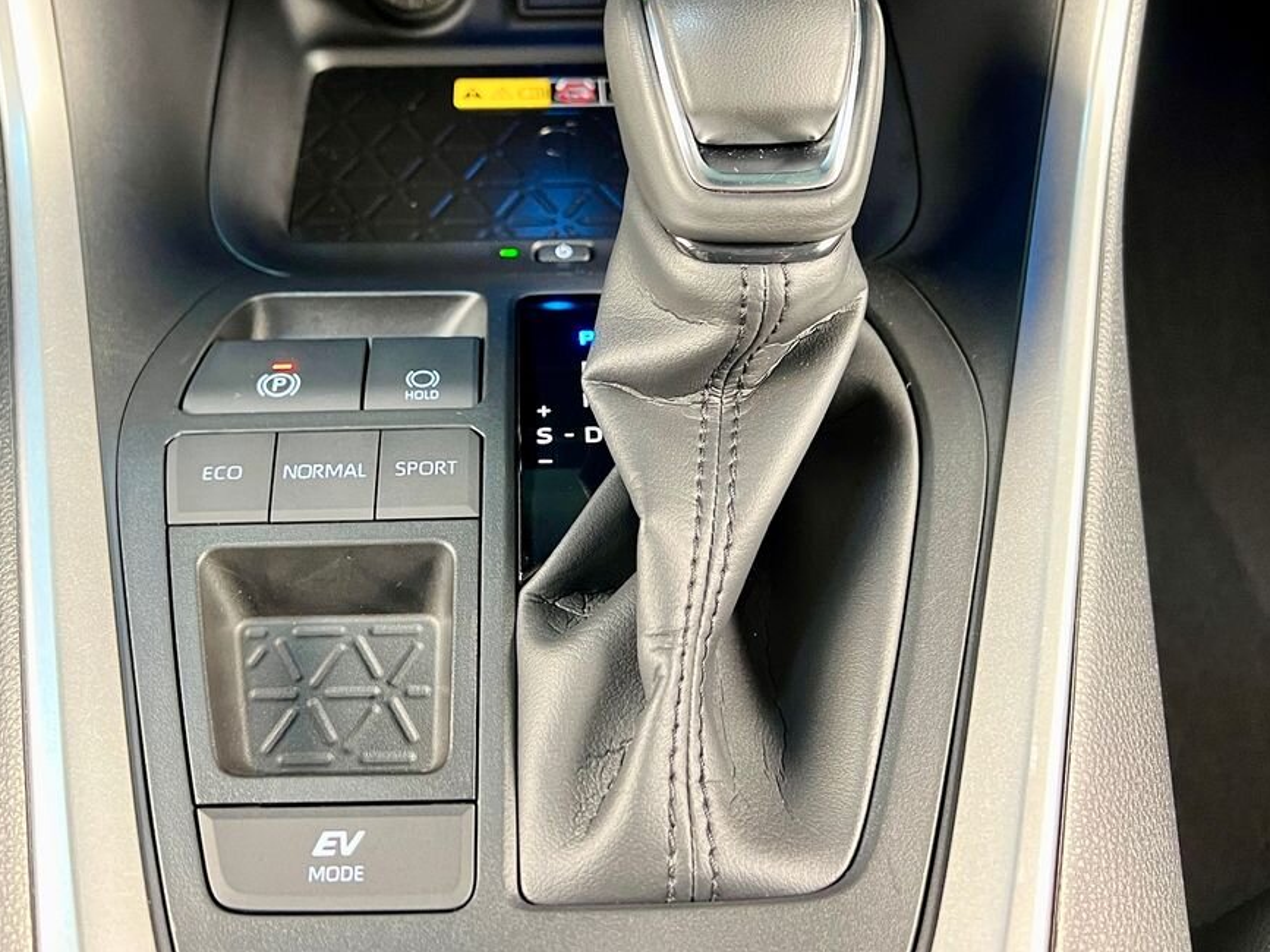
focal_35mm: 36
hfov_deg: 51.2
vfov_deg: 39.2
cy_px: 325
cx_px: 536
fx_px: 1321
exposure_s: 1/42
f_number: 1.5
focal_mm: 5.7
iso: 500
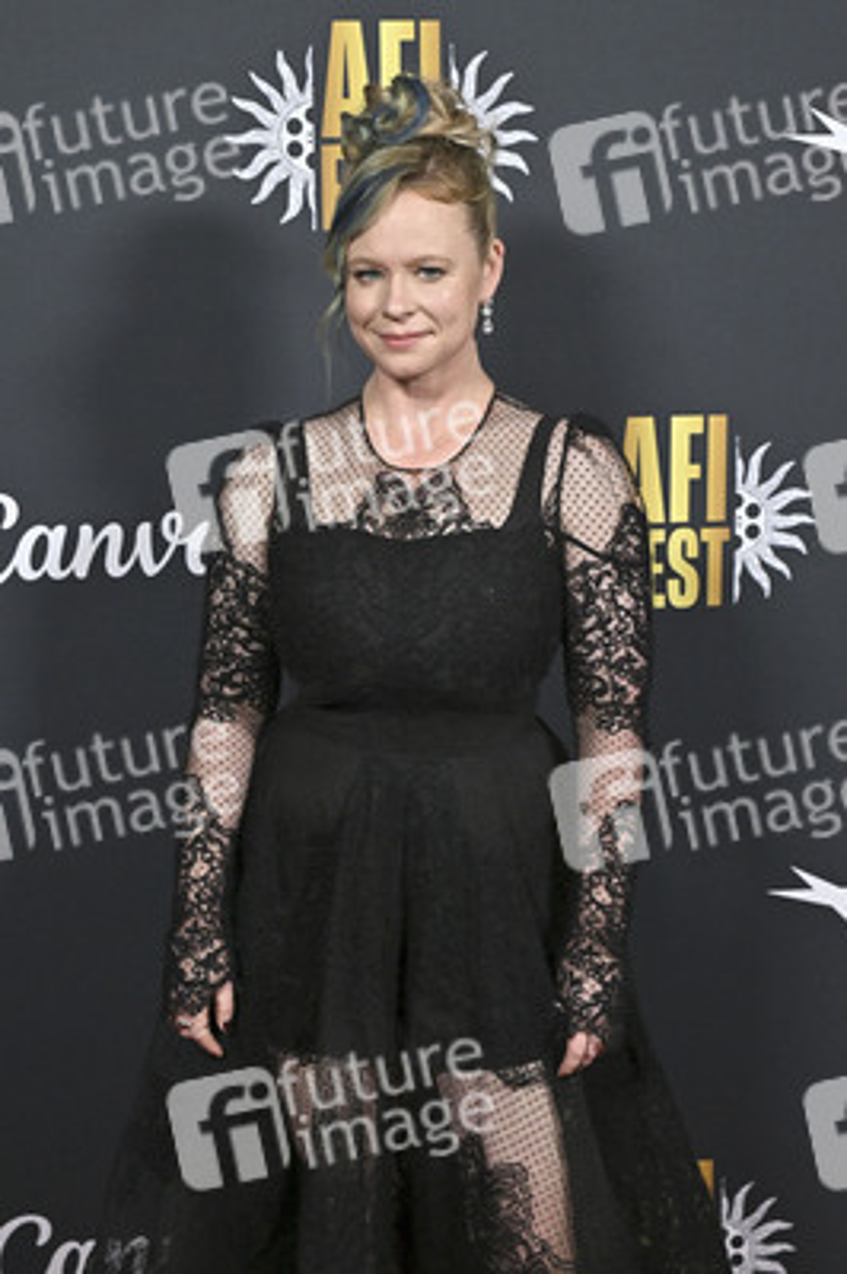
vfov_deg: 35.7
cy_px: 637
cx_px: 424
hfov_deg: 24.2
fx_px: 1980
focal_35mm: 56
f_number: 6.3
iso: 2500
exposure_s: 1/320
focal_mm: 56
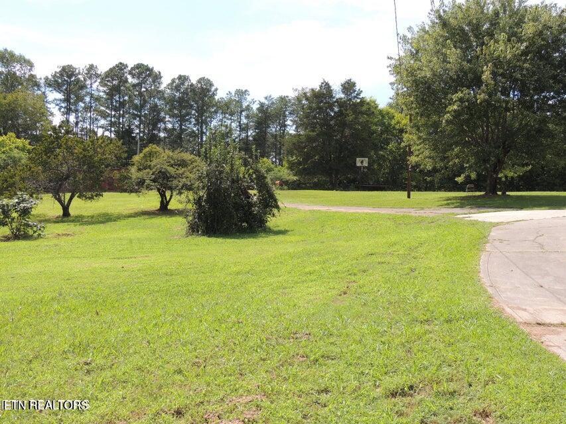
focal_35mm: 35
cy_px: 212
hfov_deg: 52.6
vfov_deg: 40.7
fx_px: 572
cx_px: 283
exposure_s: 1/640
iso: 100
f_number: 3.3
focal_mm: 6.2
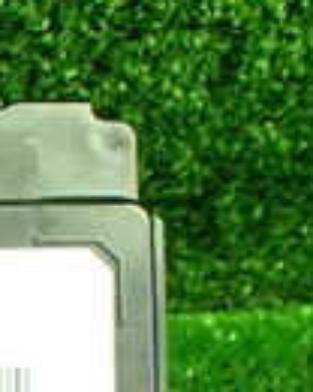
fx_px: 1563
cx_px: -403
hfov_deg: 10.2
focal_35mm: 135
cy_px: 467
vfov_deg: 13.9
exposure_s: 1/100
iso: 800
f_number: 2.3
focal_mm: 5.4
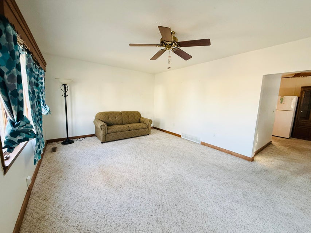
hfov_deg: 102.1
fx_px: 126
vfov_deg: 85.7
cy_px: 116
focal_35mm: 14
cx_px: 156
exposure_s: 1/99
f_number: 2.2
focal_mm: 2.22
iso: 250
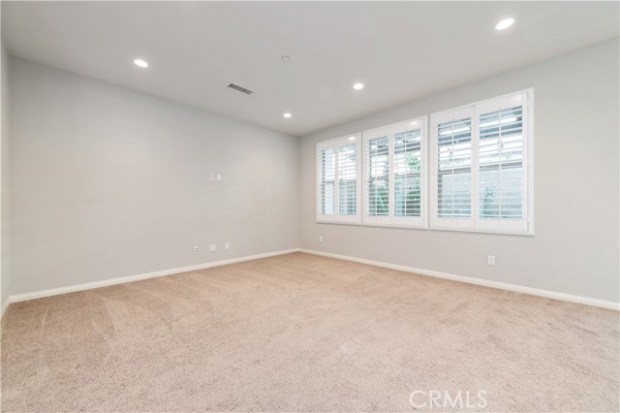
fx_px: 241
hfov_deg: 104.3
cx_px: 310
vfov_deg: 81.1
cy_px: 206
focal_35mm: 14
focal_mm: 14
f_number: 4
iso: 320
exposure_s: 1/60
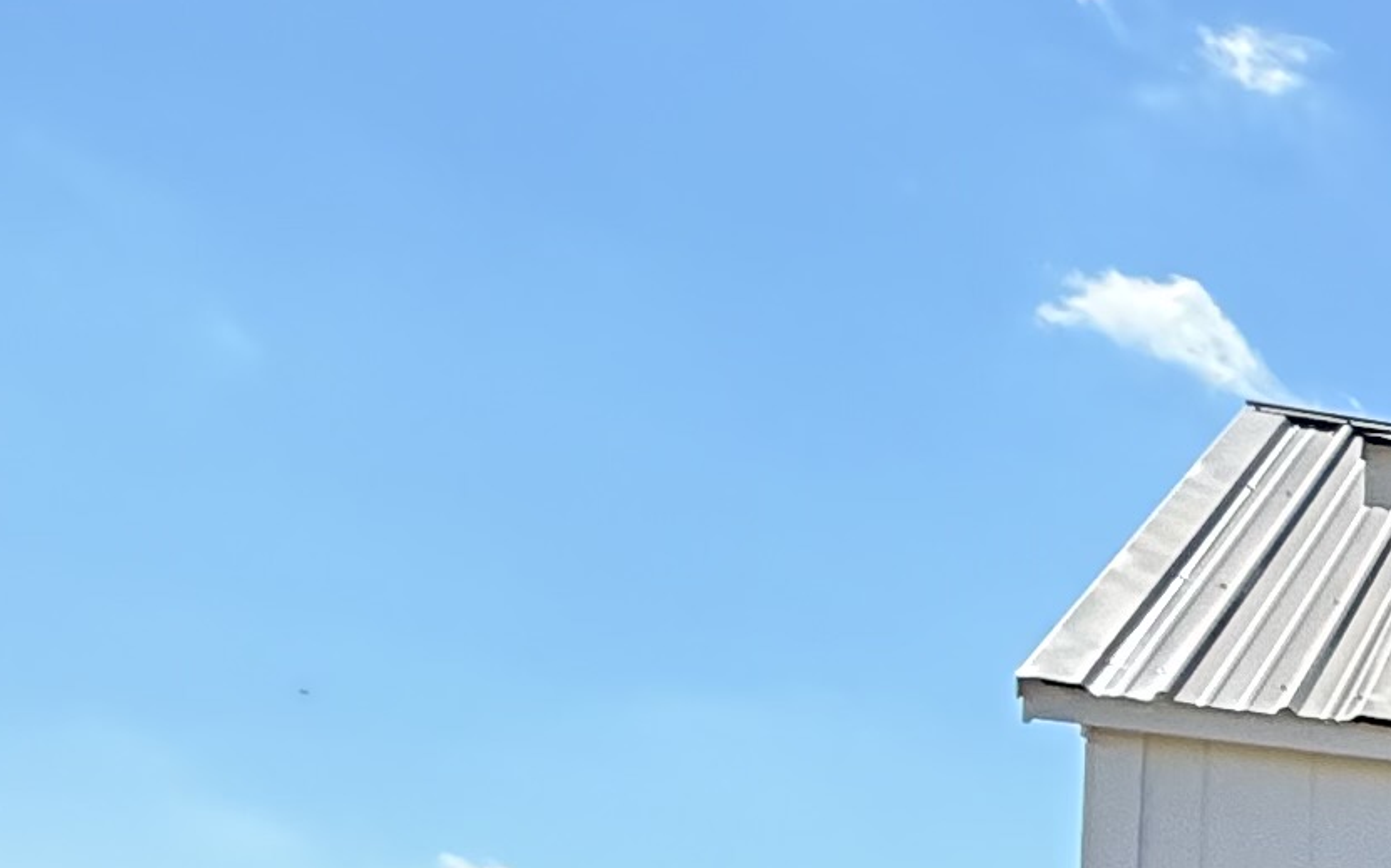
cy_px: 1395
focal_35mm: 72
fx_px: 2729
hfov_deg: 15.9
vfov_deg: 16.2
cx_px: 3222
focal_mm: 2.22
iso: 64
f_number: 2.2
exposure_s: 1/2506
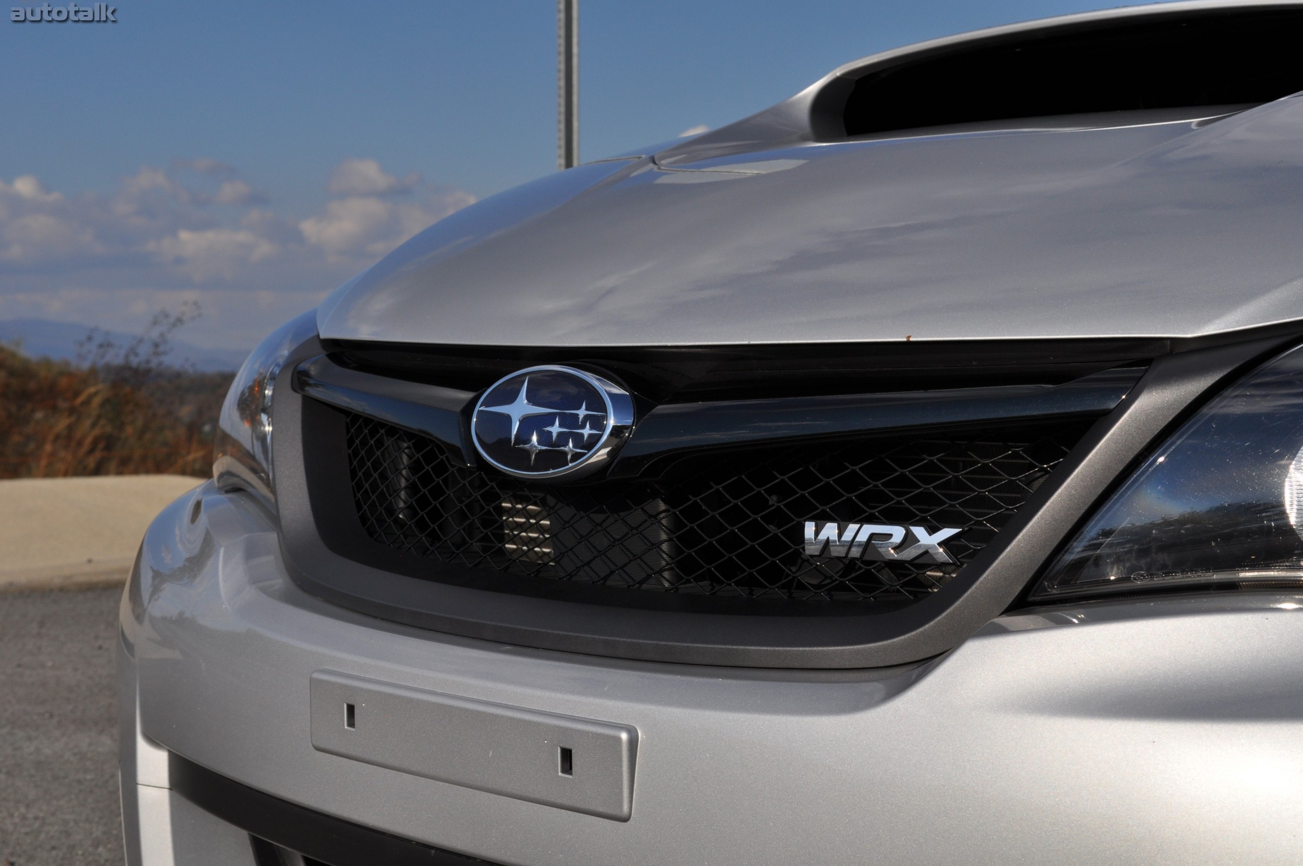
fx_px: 2495
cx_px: 652
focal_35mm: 69
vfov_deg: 19.7
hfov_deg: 29.3
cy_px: 433
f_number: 13
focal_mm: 46
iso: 200
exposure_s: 1/640
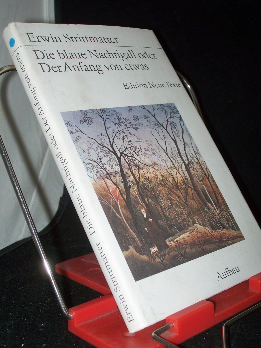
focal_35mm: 53
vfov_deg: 36.2
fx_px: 533
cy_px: 174
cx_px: 130
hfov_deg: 27.5
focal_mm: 8.7
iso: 80
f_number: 3.2
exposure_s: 1/80
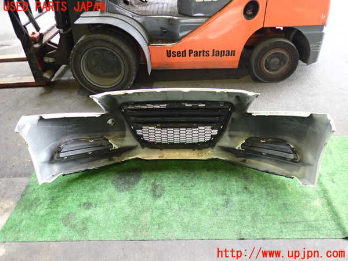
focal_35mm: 30
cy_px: 130
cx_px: 174
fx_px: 302
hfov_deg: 60.0
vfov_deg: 46.8
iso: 400
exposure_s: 1/60
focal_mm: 5.4
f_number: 2.3
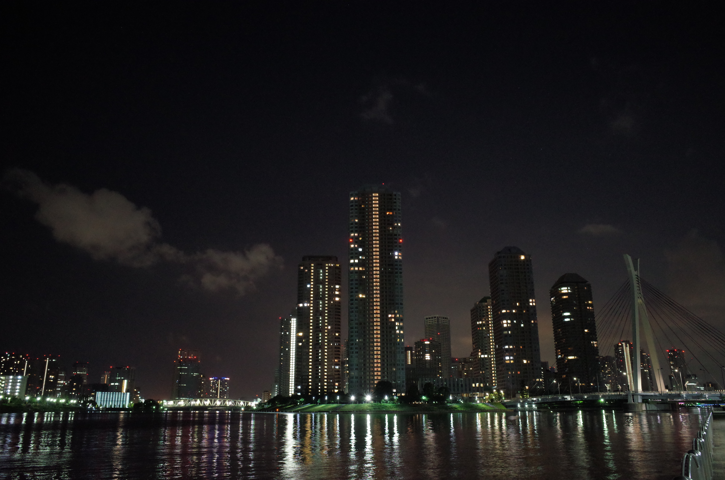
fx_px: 563
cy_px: 240
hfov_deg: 65.6
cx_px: 362
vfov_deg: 46.2
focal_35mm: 28
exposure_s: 1/2
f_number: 5.6
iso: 3200
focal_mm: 18.3
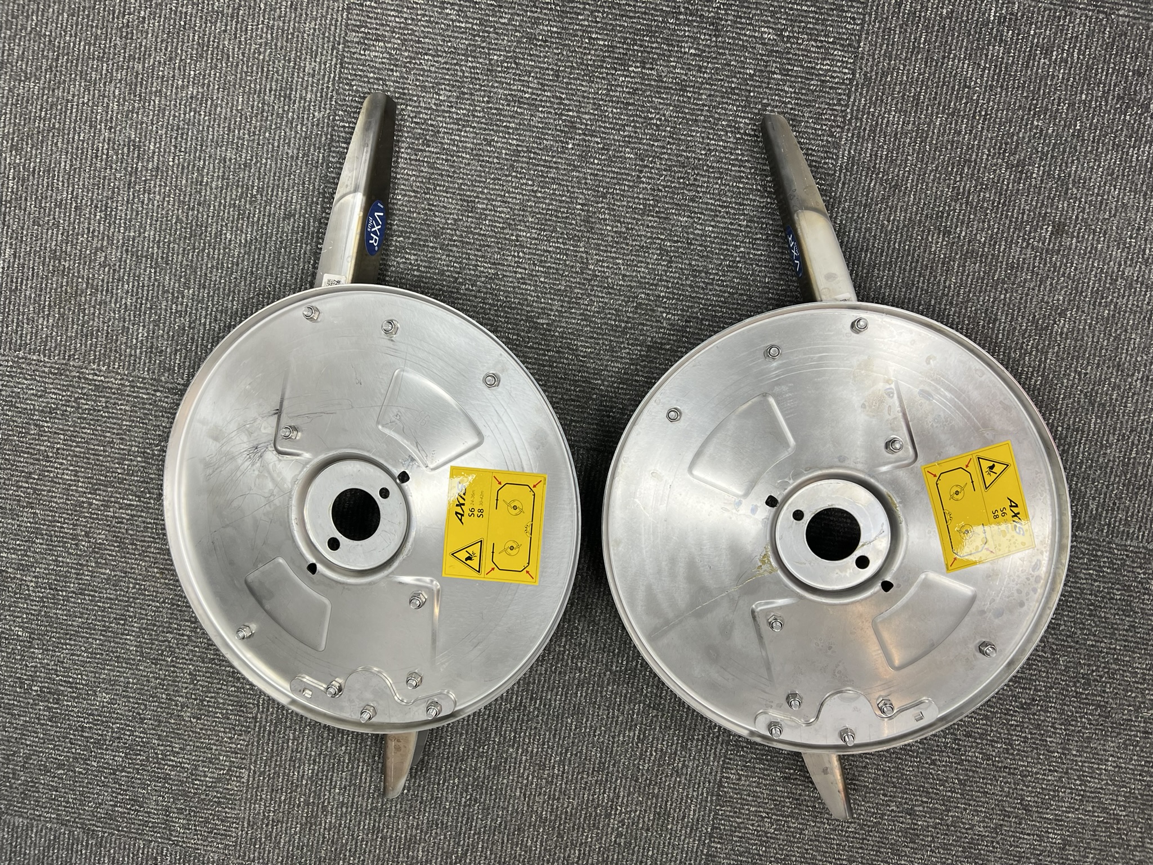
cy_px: 432
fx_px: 866
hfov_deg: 67.3
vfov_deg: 53.1
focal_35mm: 26
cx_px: 576
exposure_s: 1/100
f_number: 1.5
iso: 64
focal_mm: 5.7
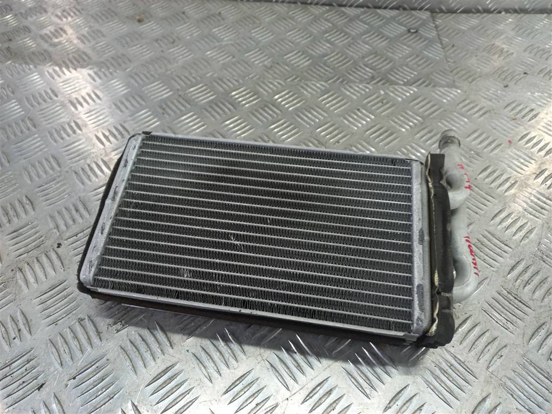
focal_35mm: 25
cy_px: 207
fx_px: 399
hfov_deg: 69.4
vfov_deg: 54.9
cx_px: 276
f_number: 1.8
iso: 64
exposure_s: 1/50
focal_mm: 4.6
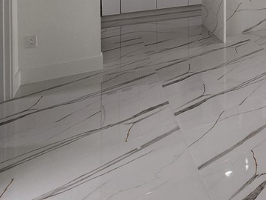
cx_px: 335
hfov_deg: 36.1
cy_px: -61
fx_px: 284
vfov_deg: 30.4
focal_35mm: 37
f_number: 2.2
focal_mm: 2.2
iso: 50
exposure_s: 1/293
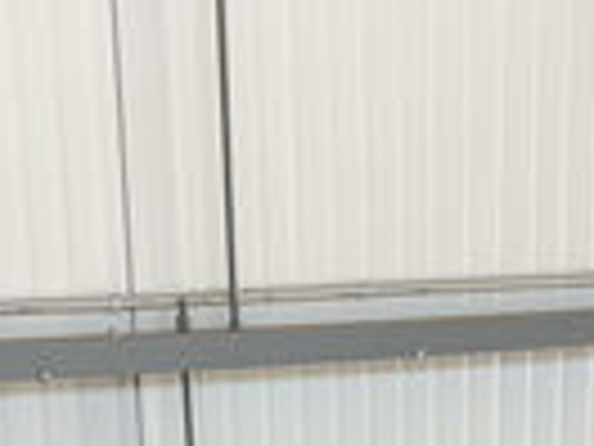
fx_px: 1802
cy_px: 892
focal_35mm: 105
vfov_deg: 12.4
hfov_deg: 18.7
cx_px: 403
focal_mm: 4.25
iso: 80
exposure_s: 1/121
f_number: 1.8
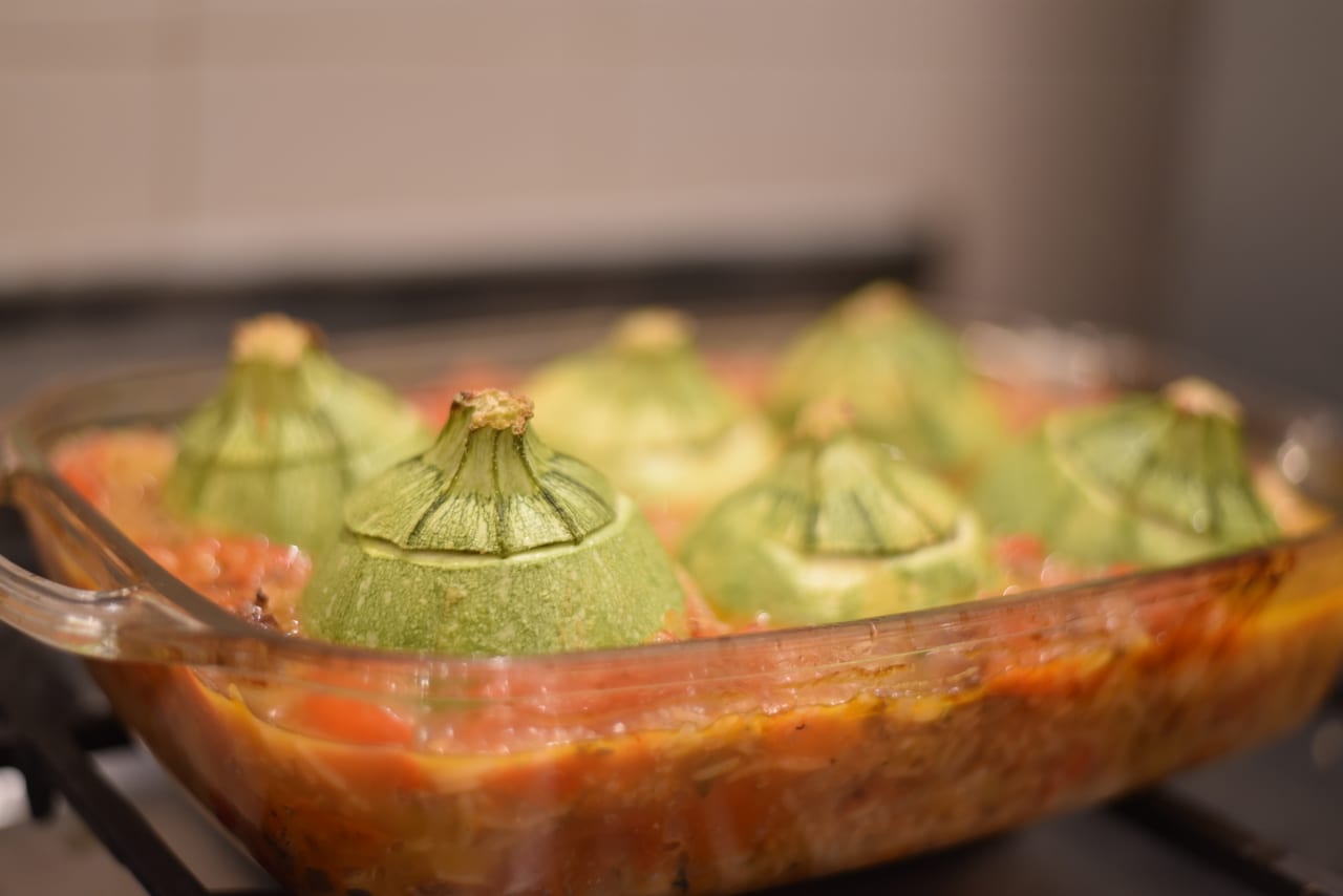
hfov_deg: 39.6
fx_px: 1866
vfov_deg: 27.0
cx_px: 672
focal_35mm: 50
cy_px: 448
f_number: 1.8
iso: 1000
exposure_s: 1/60
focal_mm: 50
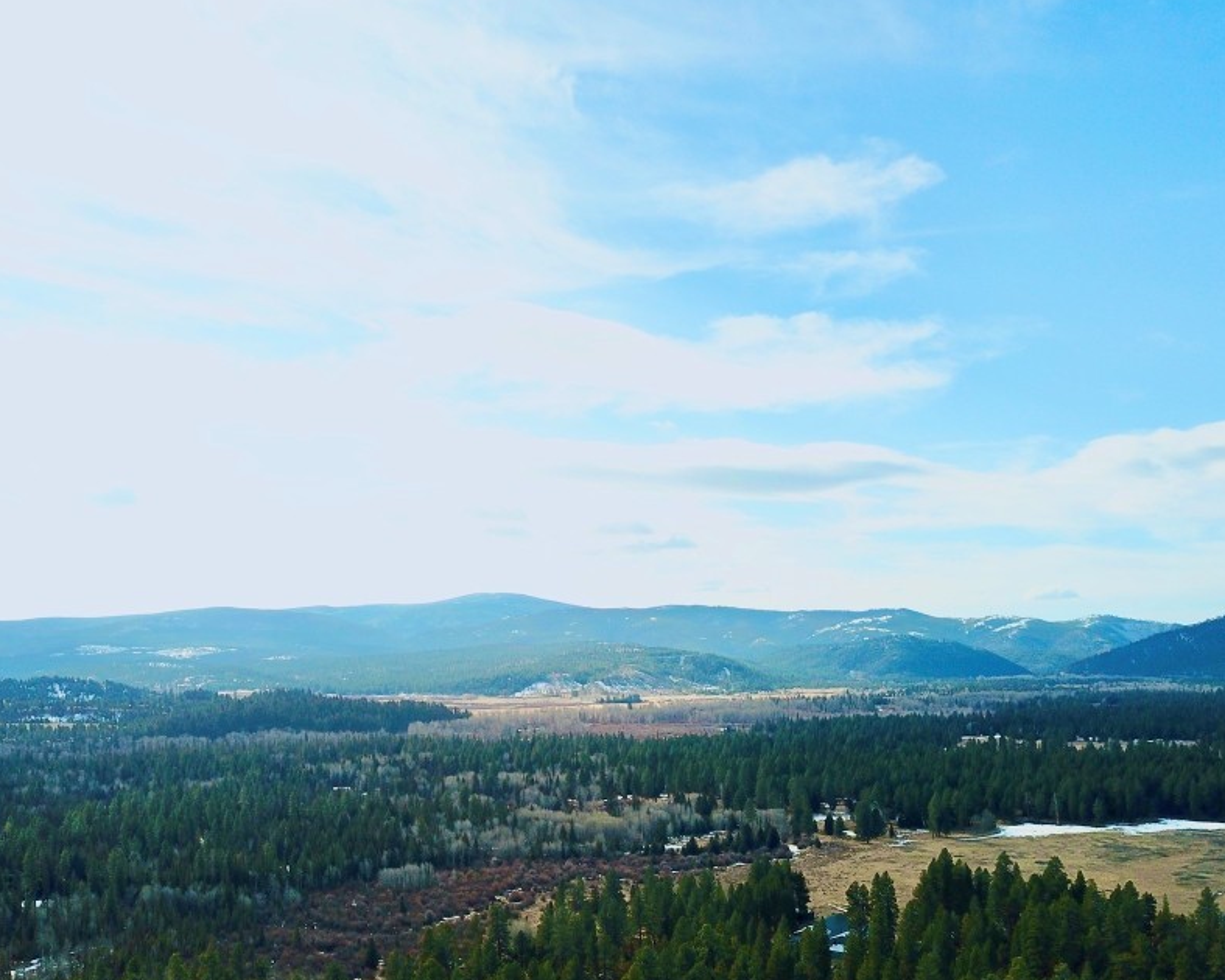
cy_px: 568
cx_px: 557
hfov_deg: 54.1
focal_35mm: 33
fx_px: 1197
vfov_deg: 44.4
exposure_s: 1/1000
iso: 100
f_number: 2.2
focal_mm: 4.73
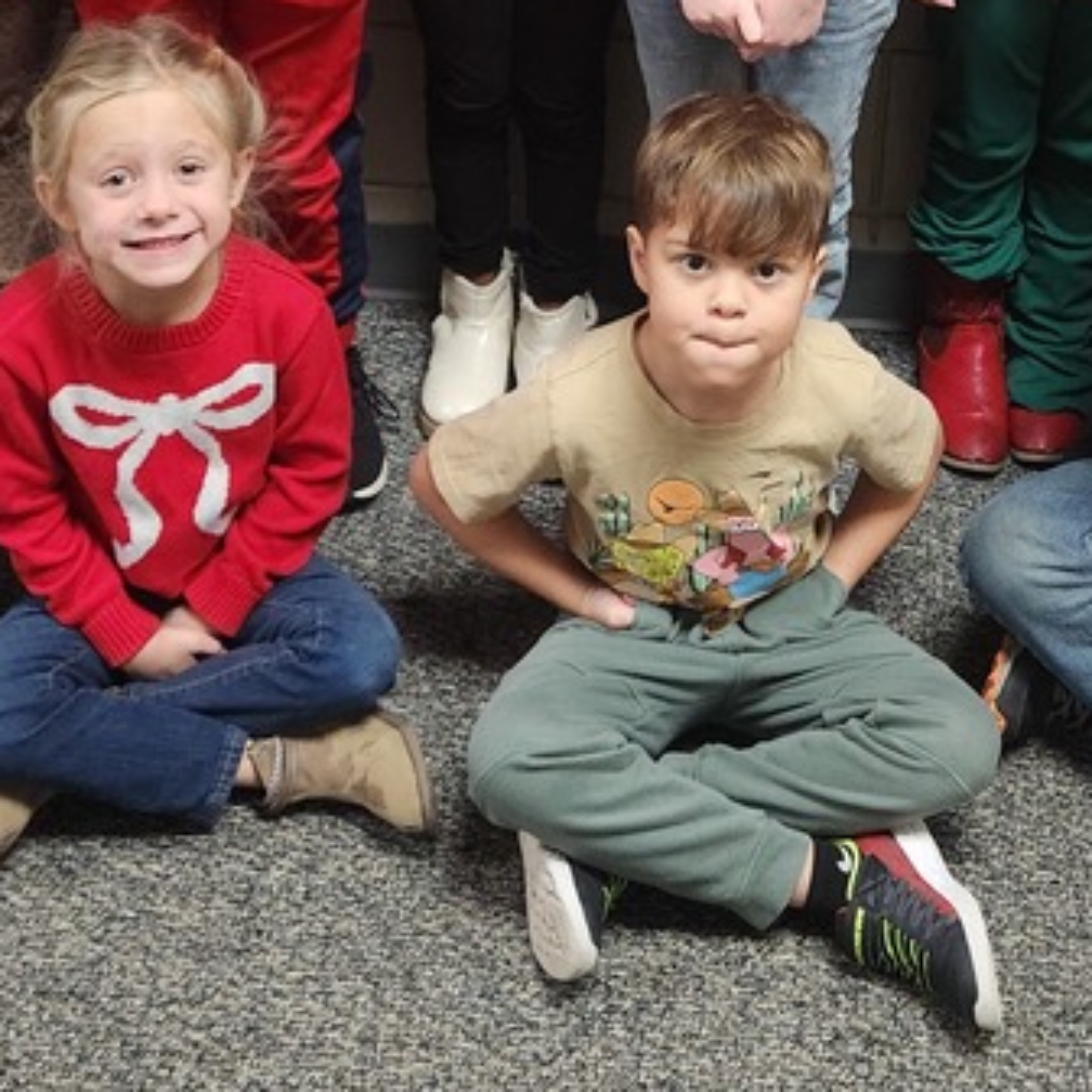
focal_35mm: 62
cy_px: -39
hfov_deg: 27.6
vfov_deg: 26.1
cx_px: 699
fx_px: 2213
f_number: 1.8
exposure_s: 1/120
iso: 1000
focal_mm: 5.4
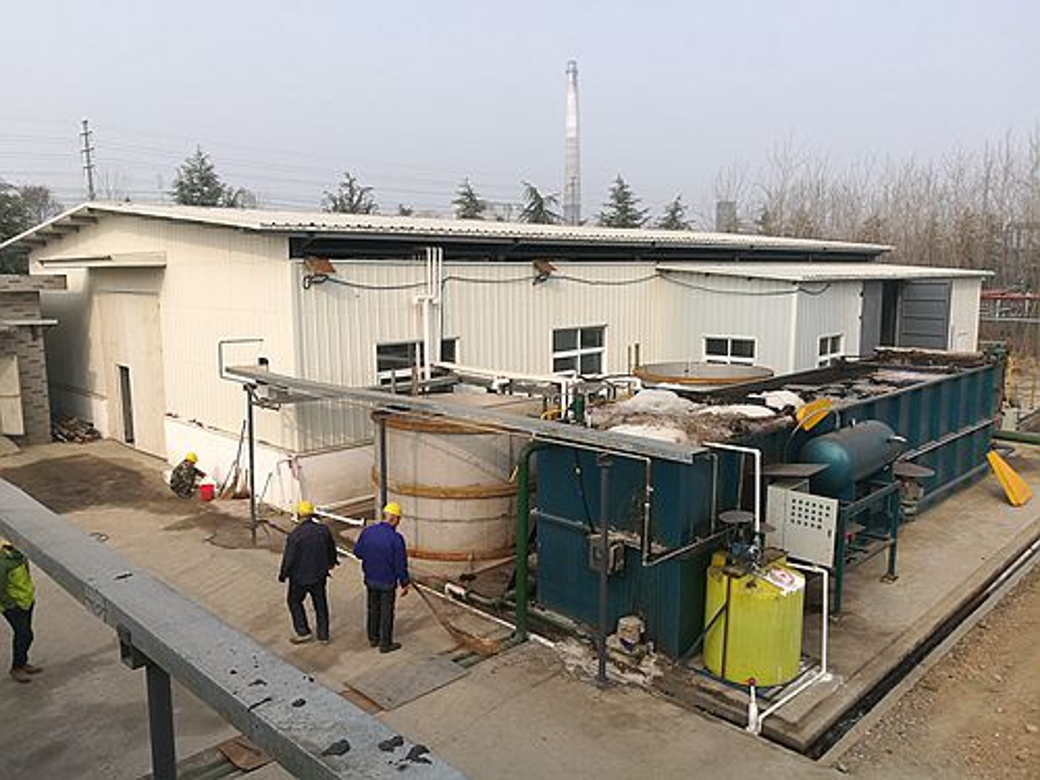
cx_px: 520
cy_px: 390
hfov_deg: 65.3
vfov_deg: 51.4
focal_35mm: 27
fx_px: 811
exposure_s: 1/586
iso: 50
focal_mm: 4.5
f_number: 2.2
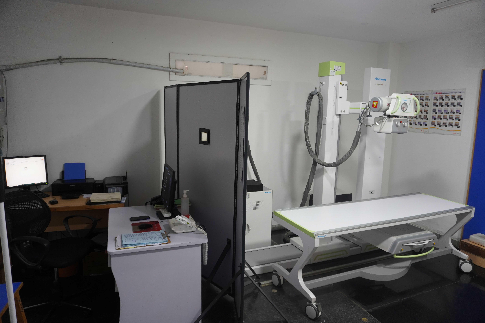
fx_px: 323
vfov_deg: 53.1
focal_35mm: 24
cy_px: 162
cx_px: 242
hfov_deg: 73.7
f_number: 3.5
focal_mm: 16
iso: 500
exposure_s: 1/30
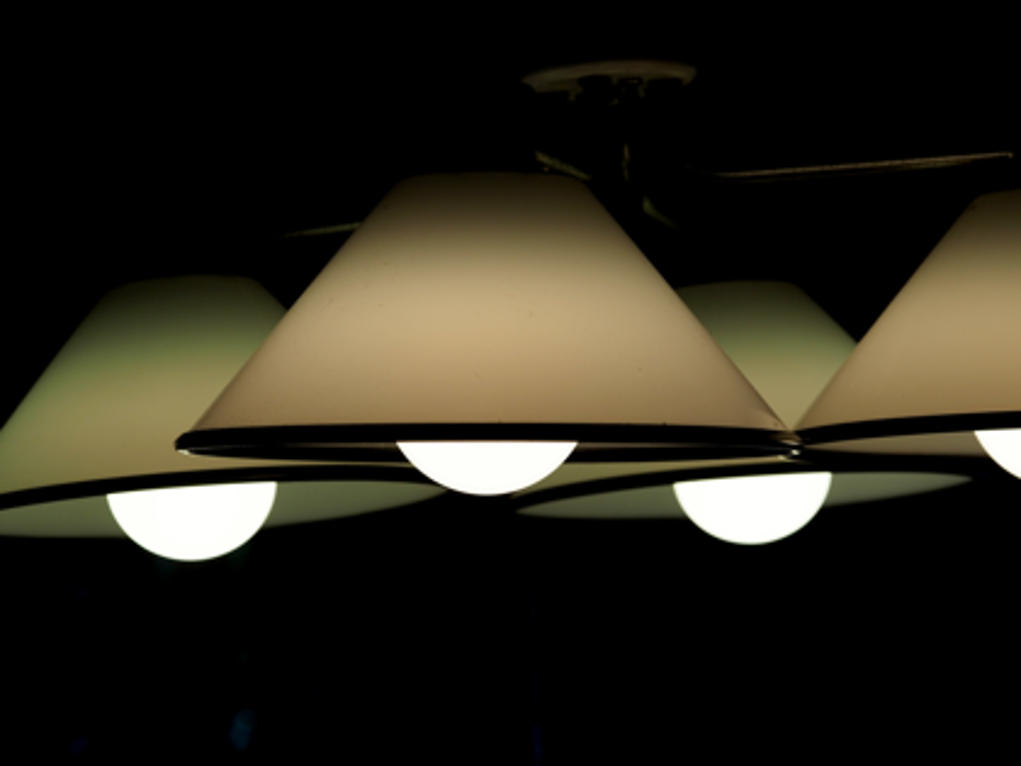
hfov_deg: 16.4
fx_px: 3539
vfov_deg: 12.3
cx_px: 510
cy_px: 383
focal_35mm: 120
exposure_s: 1/320
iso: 200
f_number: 4.5
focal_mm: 60
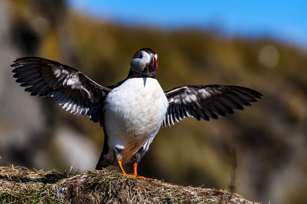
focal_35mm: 450
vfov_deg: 3.0
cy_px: 102
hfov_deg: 4.6
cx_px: 154
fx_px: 3833
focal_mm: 300
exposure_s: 1/3200
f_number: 5.6
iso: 400
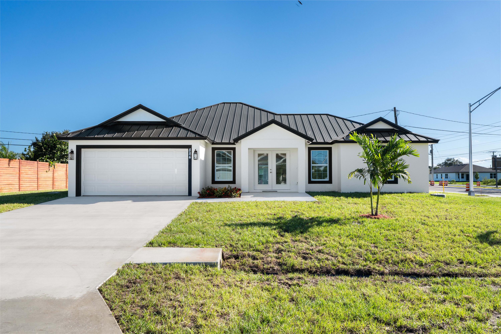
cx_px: 250
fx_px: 390
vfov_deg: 46.4
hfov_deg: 65.5
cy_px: 167
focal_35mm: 28
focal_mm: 28
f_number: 9
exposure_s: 1/250
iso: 250
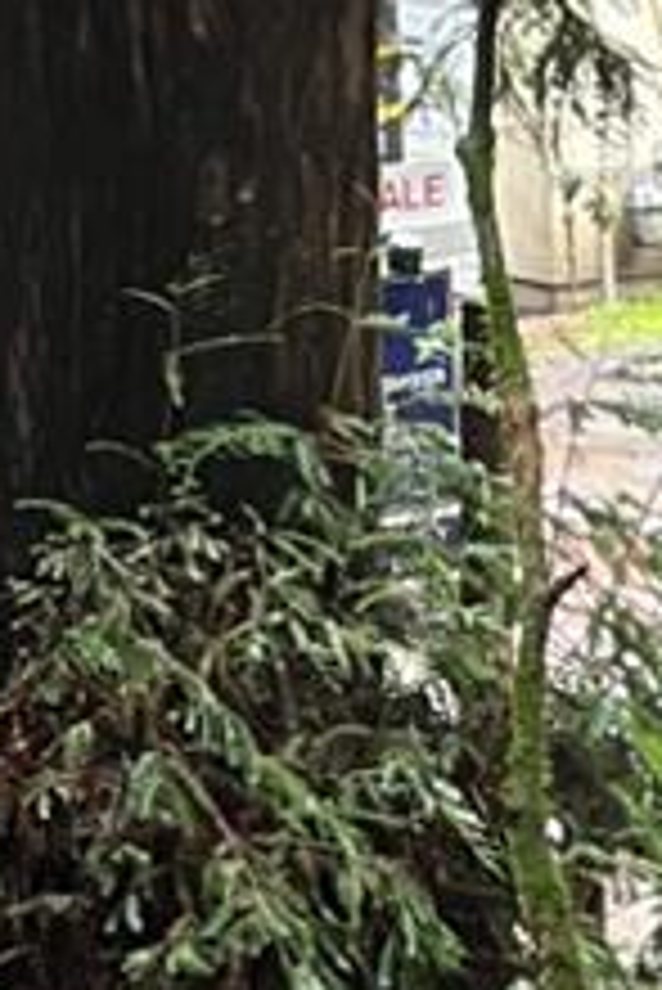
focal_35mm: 184
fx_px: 5067
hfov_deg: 7.4
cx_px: 889
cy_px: 1966
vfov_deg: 10.3
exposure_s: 1/60
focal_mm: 5.1
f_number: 1.6
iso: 200
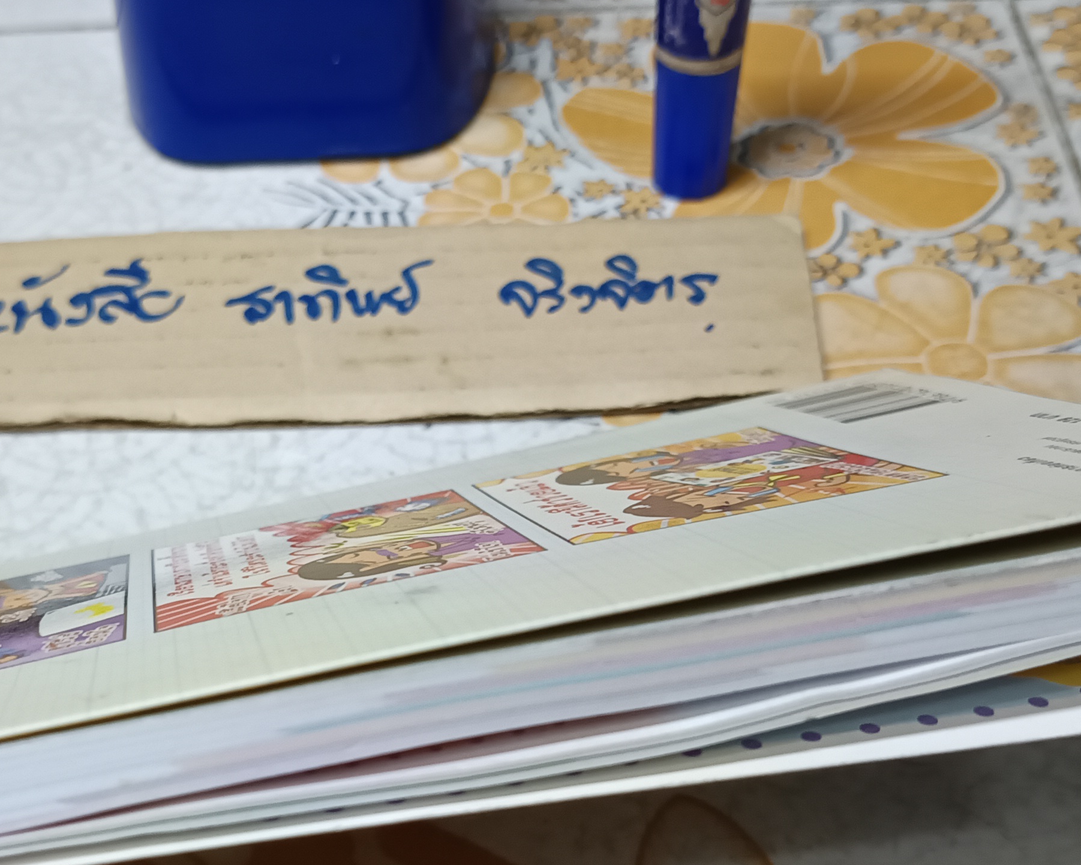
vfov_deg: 28.9
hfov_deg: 35.9
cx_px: 433
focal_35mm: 52
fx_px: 1664
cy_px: 595
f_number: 1.7
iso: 1243
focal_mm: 5.31
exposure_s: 1/33.3
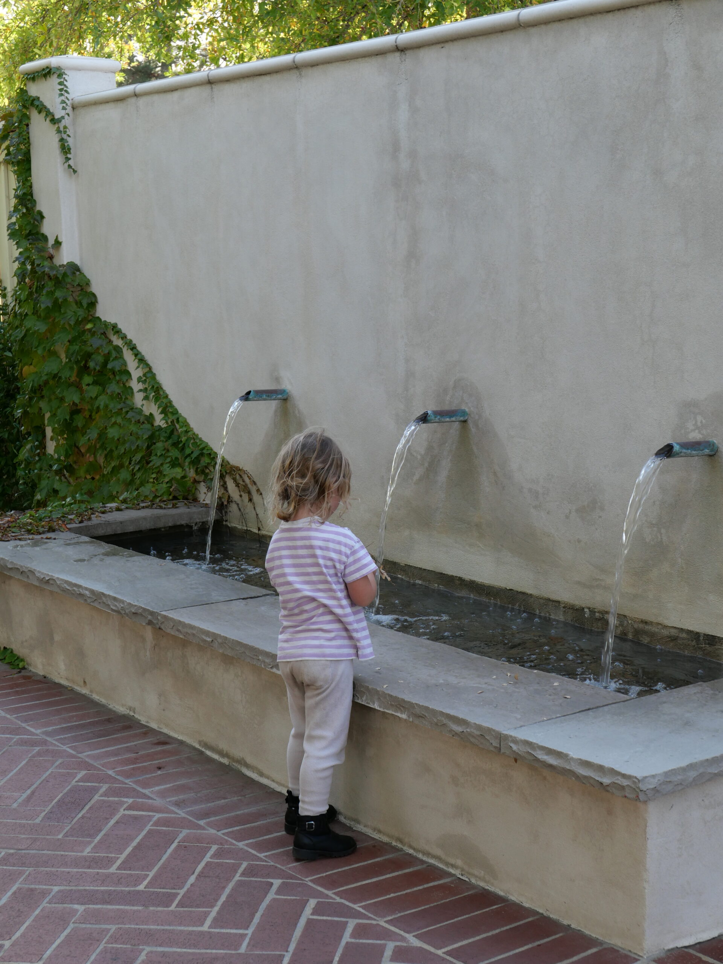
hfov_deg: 24.8
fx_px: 1643
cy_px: 482
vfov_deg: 32.7
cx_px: 362
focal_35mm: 59
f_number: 6.3
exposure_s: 1/125
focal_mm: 26.6
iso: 320
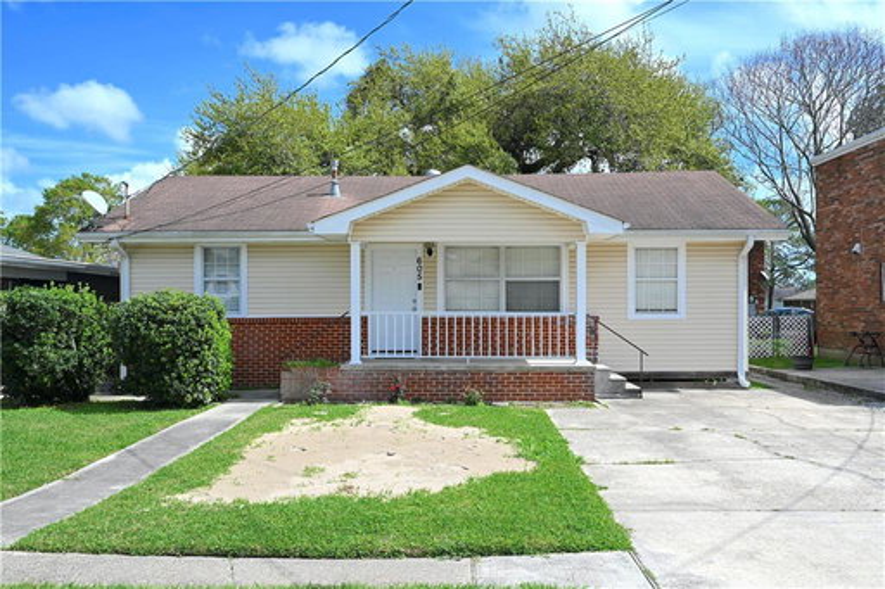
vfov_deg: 42.3
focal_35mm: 31
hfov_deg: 60.3
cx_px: 442
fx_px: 762
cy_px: 294
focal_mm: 31
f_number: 7.1
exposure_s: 1/400
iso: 100
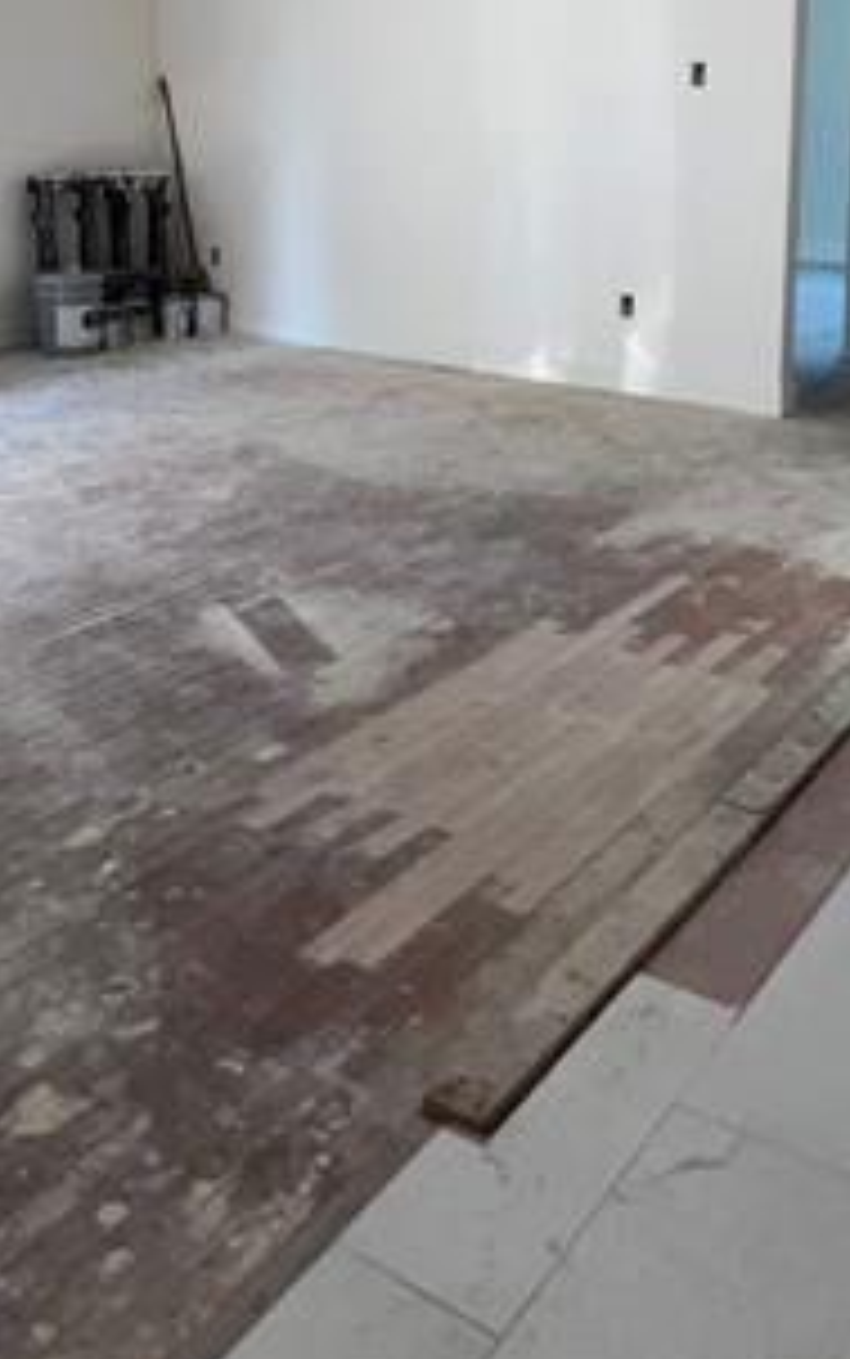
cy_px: 274
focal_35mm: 35
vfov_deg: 51.9
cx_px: 567
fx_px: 1296
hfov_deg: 35.9
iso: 80
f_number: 1.8
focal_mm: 1.57
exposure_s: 1/121
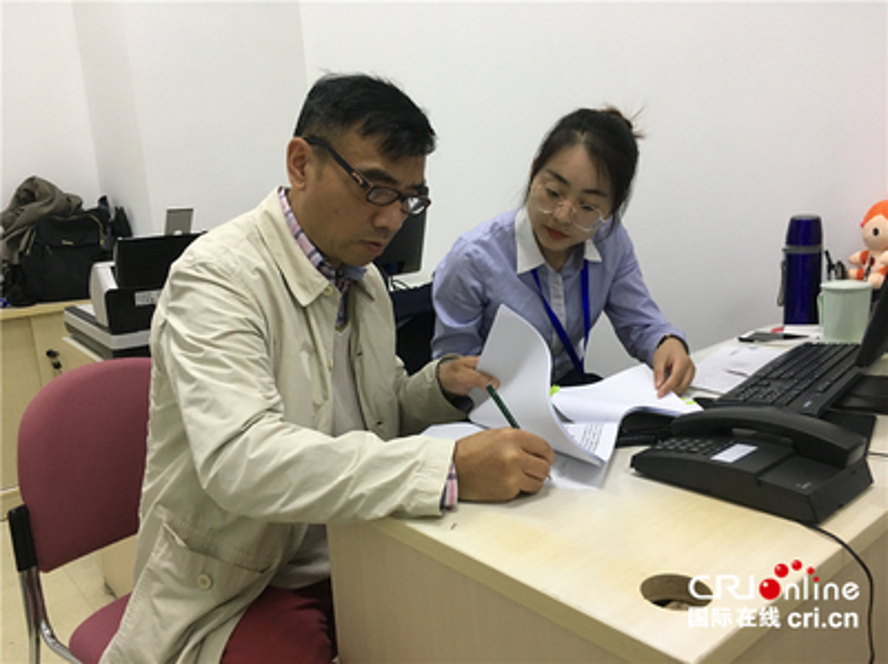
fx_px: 743
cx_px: 444
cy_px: 332
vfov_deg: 48.1
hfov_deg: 61.7
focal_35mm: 29
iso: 200
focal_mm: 4.15
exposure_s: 1/33
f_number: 2.2
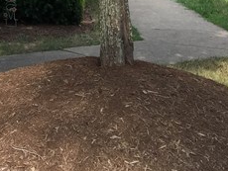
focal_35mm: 129
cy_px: -133
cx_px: -102
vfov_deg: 10.8
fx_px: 851
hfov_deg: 14.4
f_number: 2.2
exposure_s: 1/670
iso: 32
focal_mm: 4.15
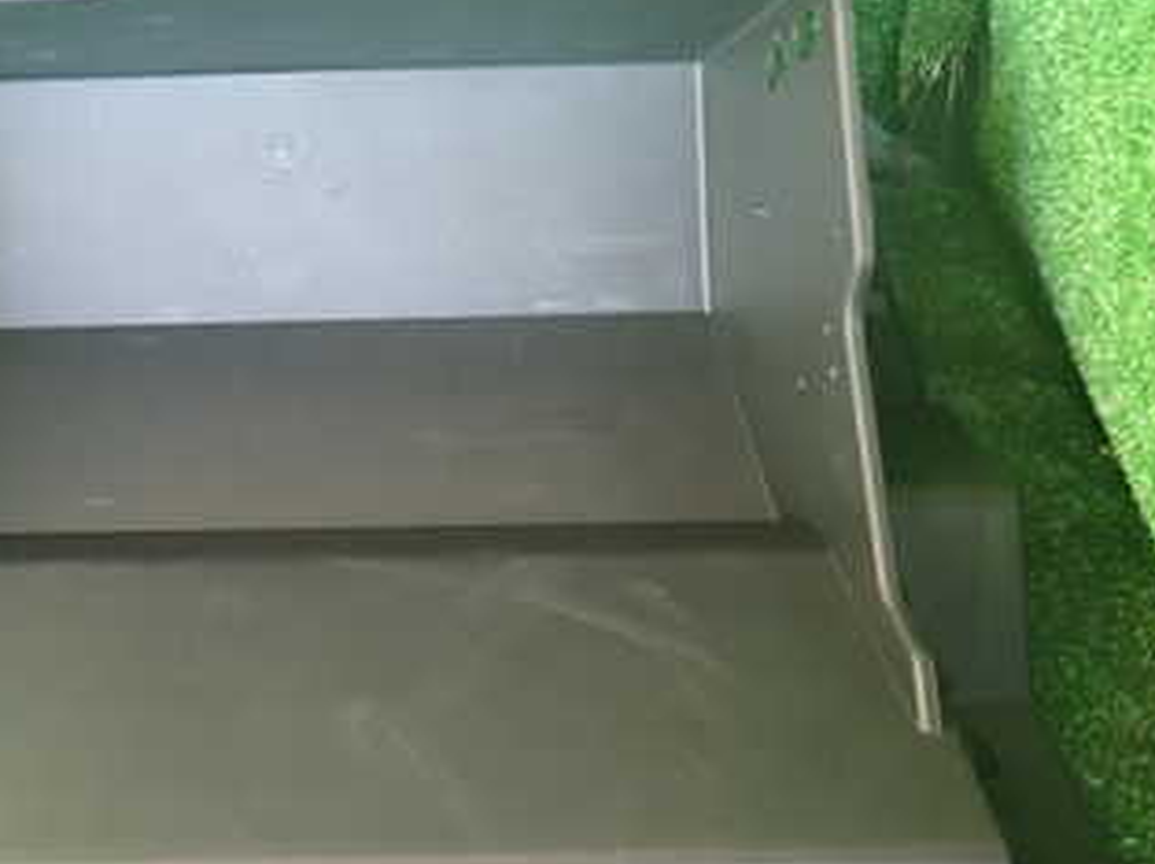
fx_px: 1600
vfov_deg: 30.2
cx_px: 247
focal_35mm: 48
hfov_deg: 38.4
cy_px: 428
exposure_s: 1/30
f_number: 2
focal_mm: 4.5
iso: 200
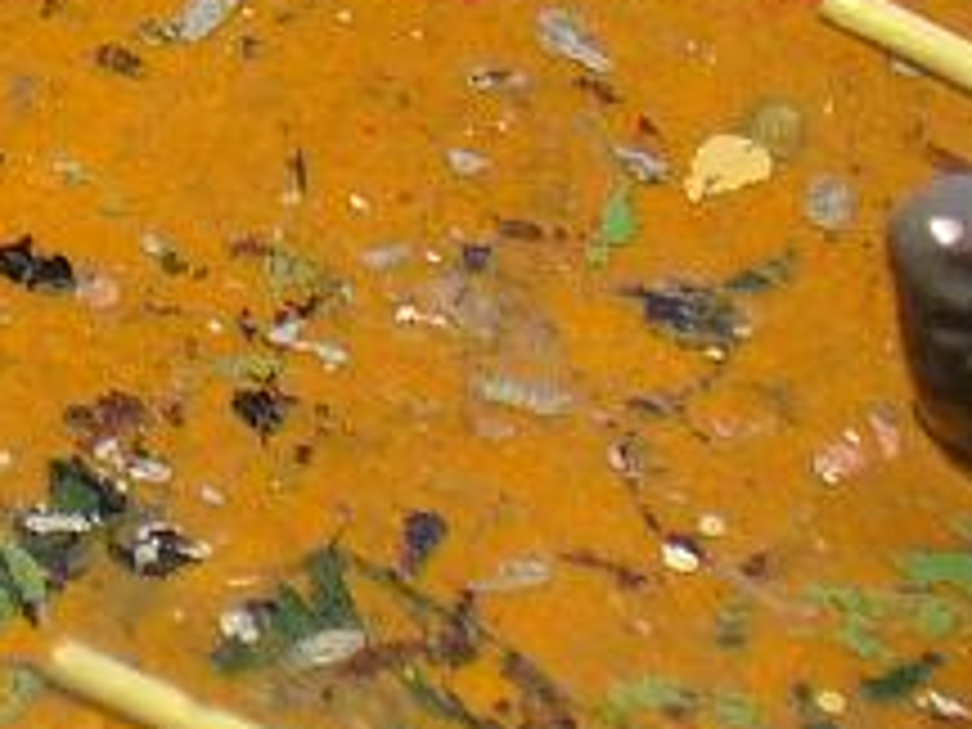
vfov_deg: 6.5
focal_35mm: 219
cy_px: -932
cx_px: -1012
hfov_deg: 8.5
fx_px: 6149
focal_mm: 6.1
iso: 100
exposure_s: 1/60
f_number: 2.8
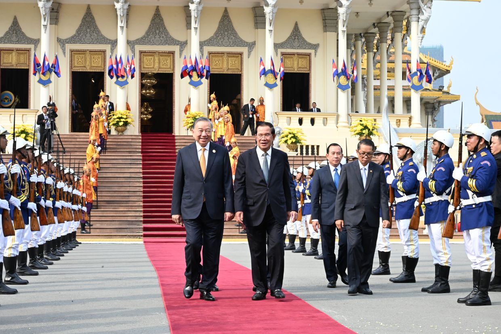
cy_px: 167
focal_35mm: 75
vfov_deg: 18.2
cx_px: 250
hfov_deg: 27.0
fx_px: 1043
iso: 2500
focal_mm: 75
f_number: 20
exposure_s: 1/400
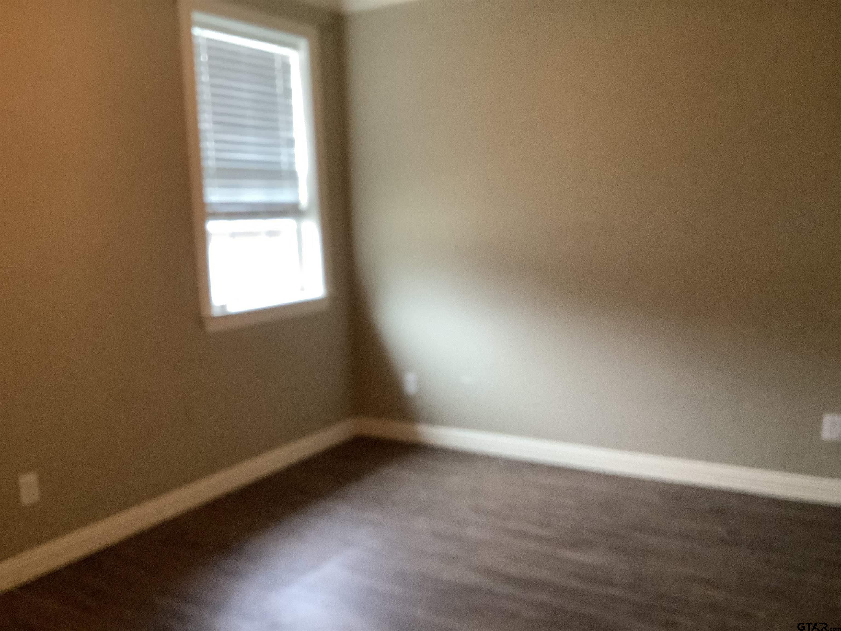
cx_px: 420
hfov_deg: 58.4
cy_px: 316
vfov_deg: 45.4
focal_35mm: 31
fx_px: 753
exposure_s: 1/30
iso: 400
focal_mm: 3.3
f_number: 2.4
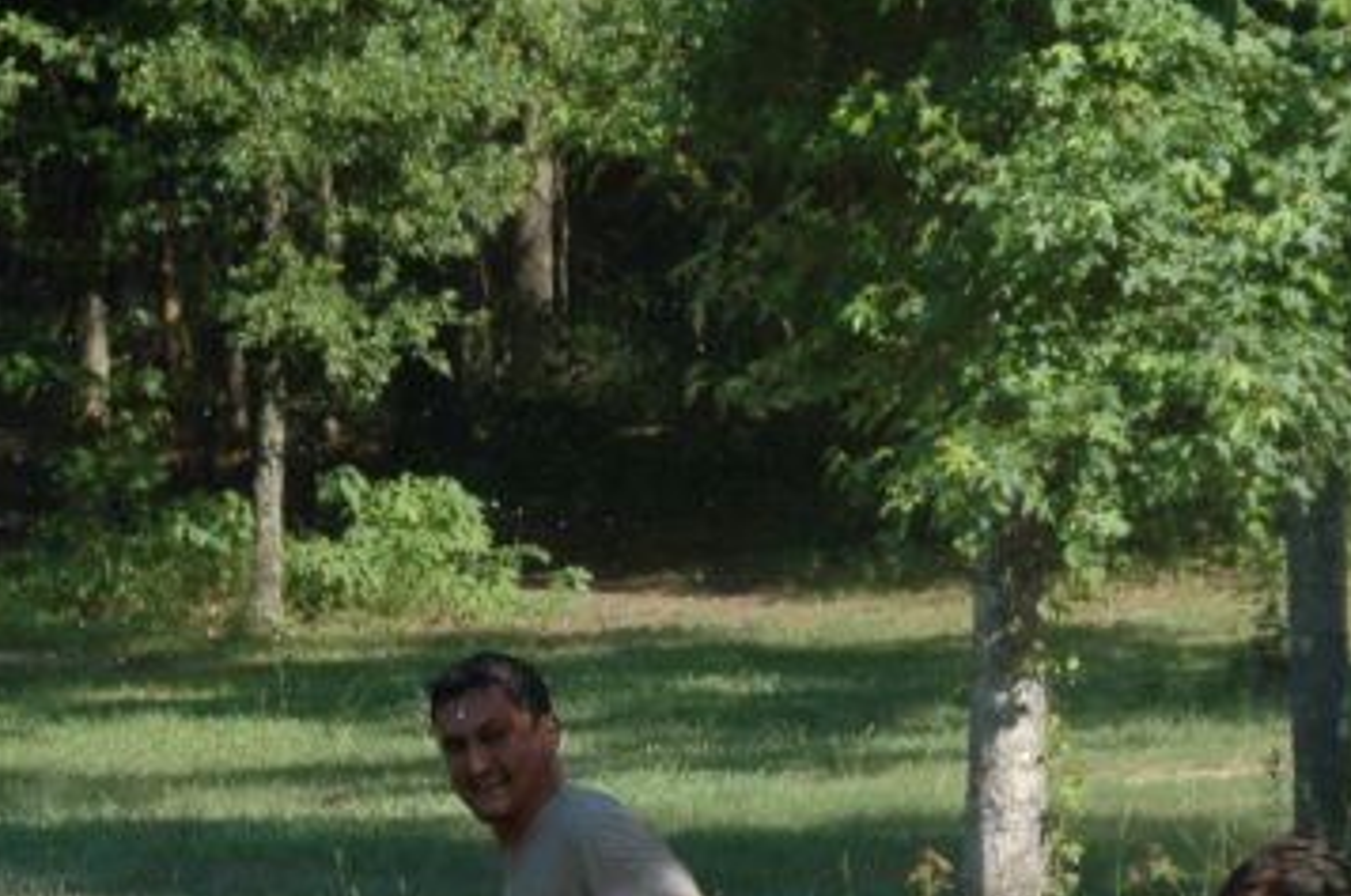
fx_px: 12084
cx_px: 753
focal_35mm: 322
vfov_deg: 4.2
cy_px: 1006
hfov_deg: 6.4
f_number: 8
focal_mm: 75
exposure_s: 1/250
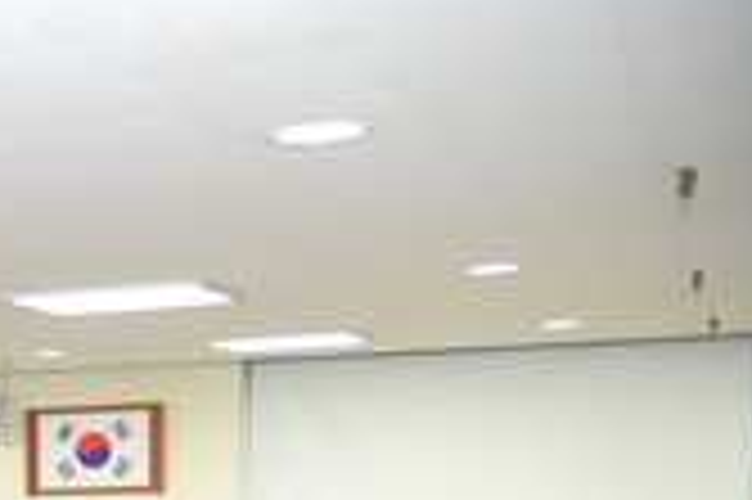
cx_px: -581
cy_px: 845
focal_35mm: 86
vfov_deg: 14.3
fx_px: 1795
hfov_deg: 18.7
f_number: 4
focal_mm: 24
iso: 800
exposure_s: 1/100
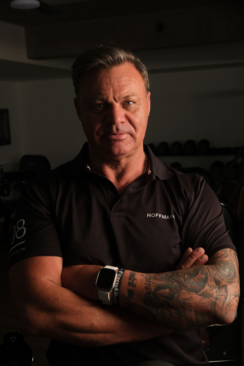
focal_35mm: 45
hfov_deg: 29.9
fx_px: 457
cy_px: 183
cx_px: 122
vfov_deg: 43.6
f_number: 5.6
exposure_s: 1/60
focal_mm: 30.2
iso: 200
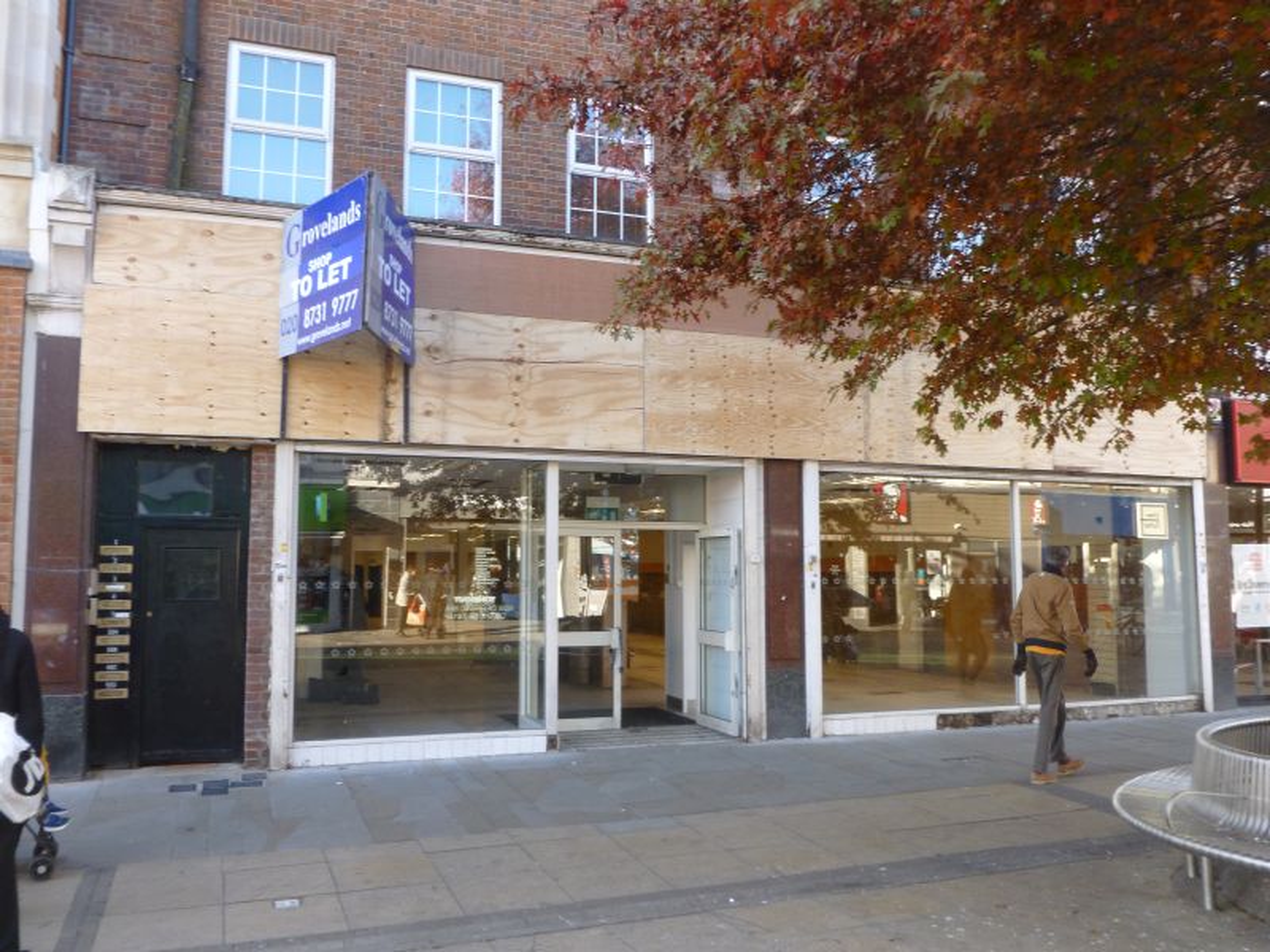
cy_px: 476
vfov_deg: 49.7
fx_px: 1027
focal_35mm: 28
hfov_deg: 63.4
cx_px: 635
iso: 125
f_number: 3.3
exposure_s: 1/60
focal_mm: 5
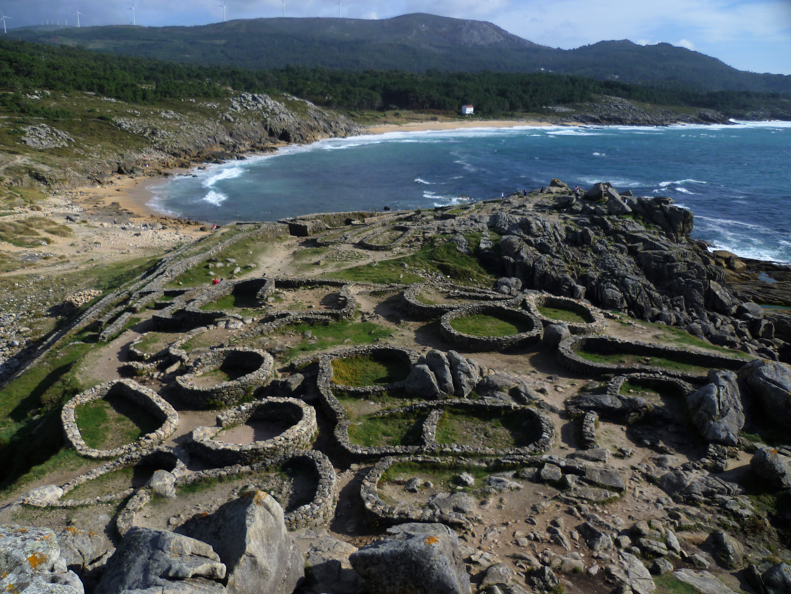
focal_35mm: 28
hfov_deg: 63.4
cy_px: 297
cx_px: 396
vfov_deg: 49.7
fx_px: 640
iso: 80
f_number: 9
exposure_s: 1/250
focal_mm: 5
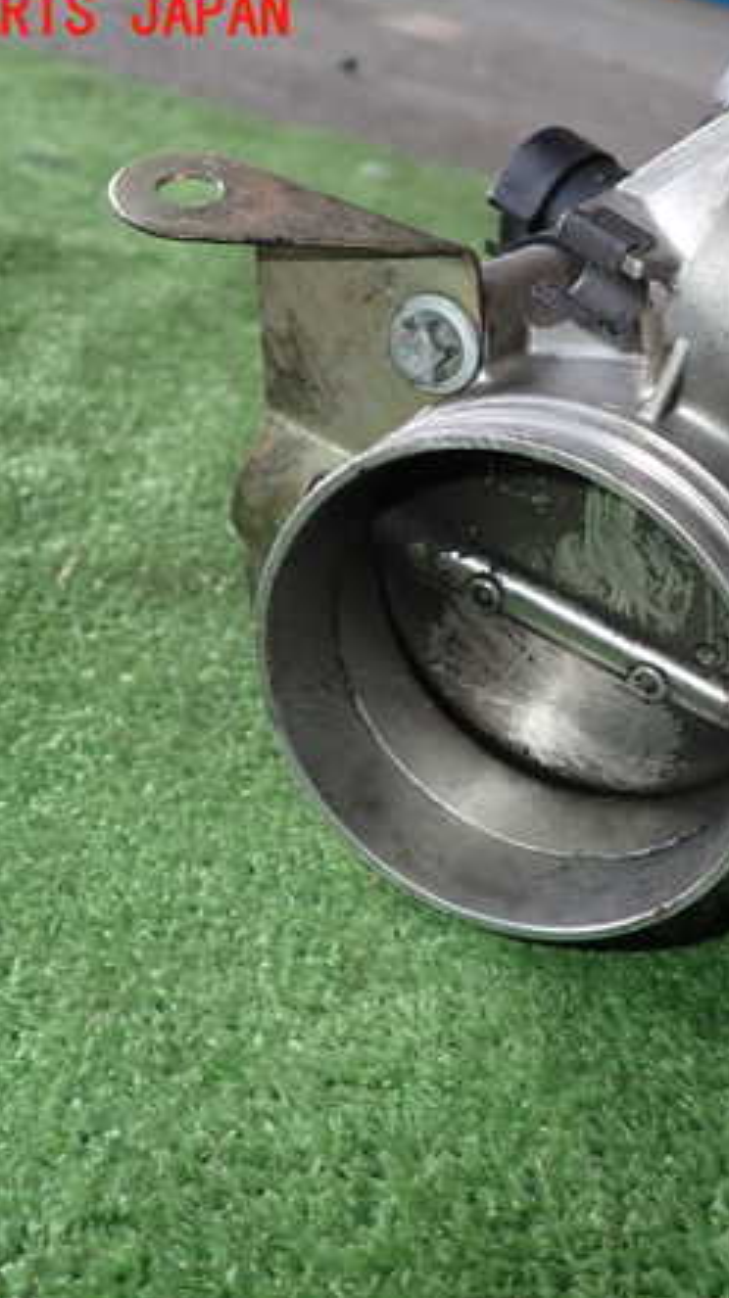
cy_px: 640
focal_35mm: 37
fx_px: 1274
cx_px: 638
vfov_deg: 54.0
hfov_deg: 30.7
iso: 200
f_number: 5.6
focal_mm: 4.5
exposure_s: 1/30
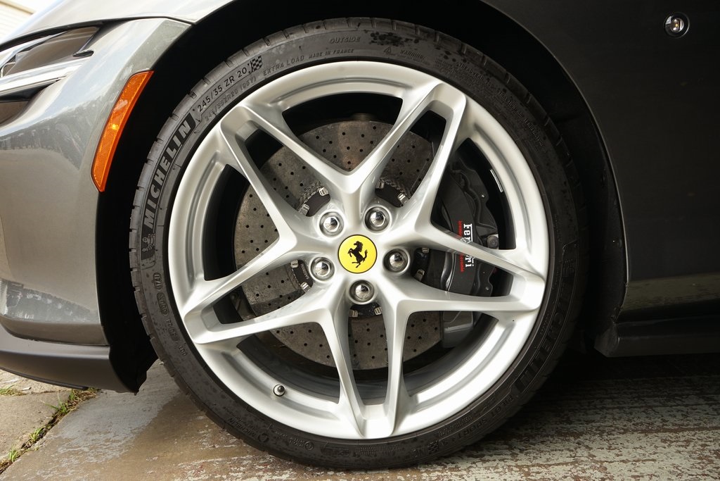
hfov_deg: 51.9
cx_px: 360
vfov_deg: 36.0
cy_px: 240
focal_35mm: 37
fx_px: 740
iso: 400
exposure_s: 1/60
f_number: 9
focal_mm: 37
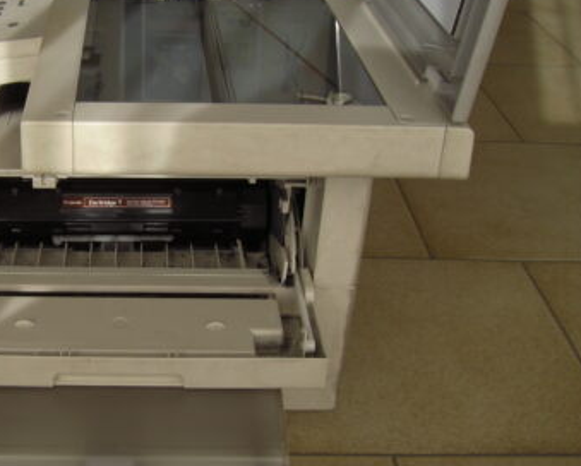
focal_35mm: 56
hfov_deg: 33.0
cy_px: 249
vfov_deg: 27.2
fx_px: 964
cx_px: 154
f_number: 2.7
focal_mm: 6.2
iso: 64
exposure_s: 1/320
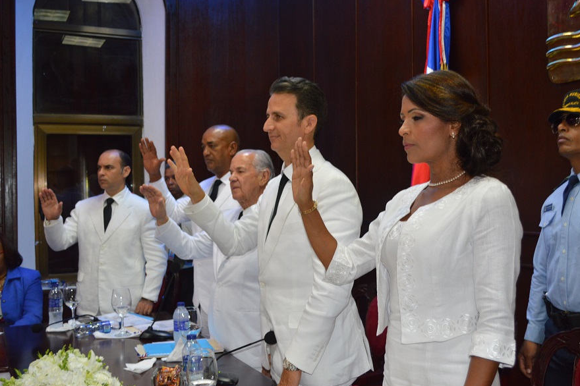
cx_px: 294
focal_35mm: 40
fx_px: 644
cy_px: 191
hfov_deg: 48.5
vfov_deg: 33.4
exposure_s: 1/60
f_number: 4.2
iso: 500
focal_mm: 26
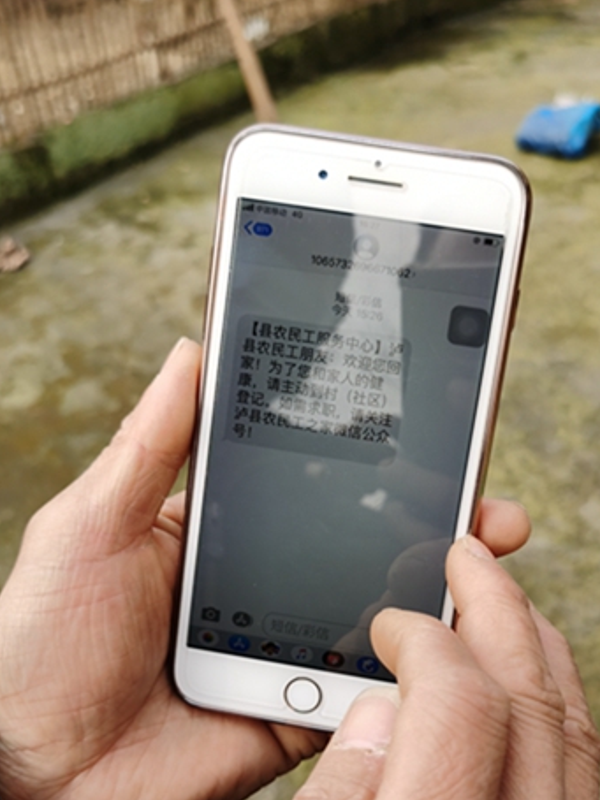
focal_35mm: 38
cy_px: 512
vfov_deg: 48.4
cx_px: 378
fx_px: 879
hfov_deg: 37.5
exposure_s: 1/1319
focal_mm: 5.56
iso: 50
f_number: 1.6
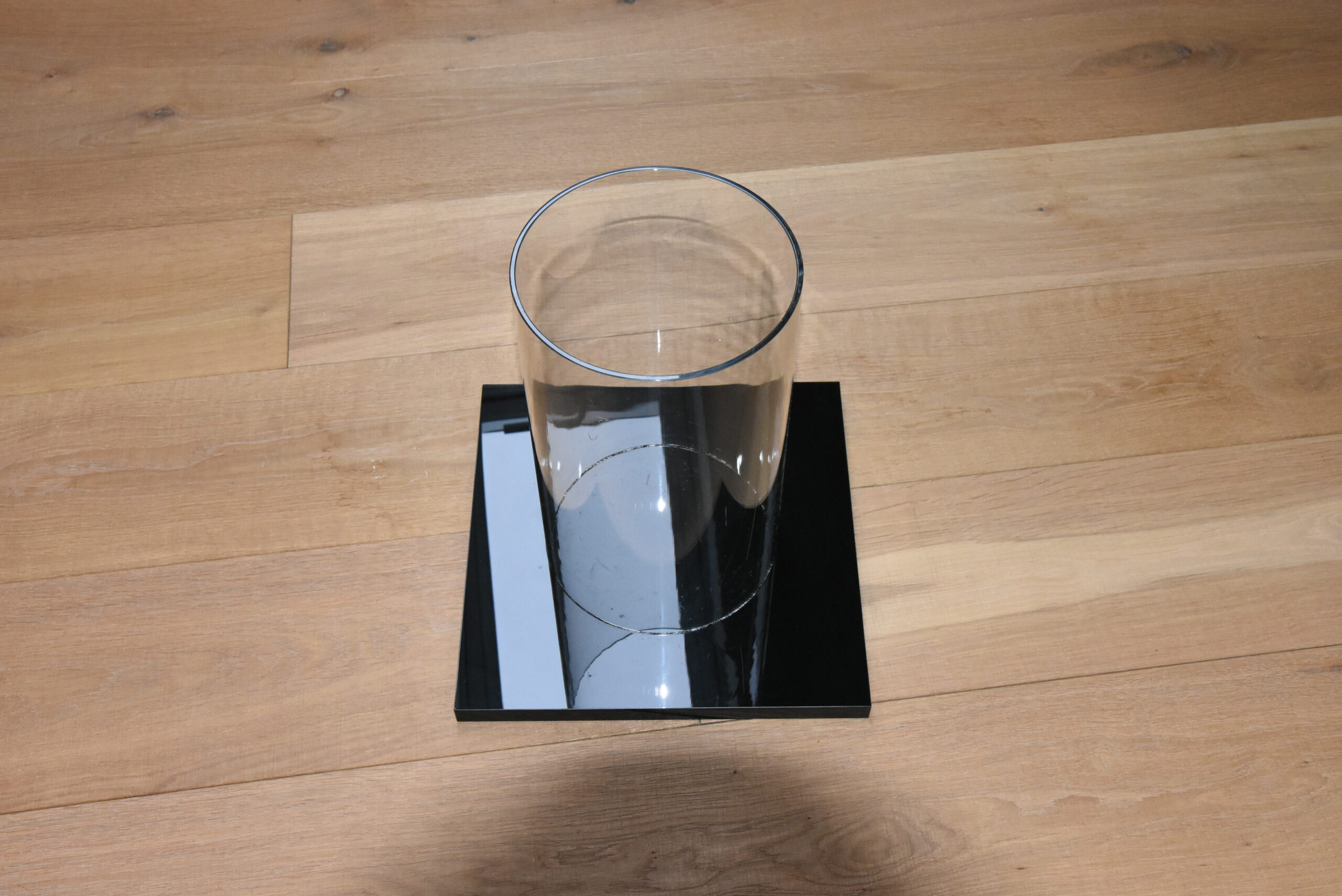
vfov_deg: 34.2
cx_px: 671
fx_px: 1454
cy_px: 448
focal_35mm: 39
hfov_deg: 49.5
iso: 2500
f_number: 8
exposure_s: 1/60
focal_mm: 26
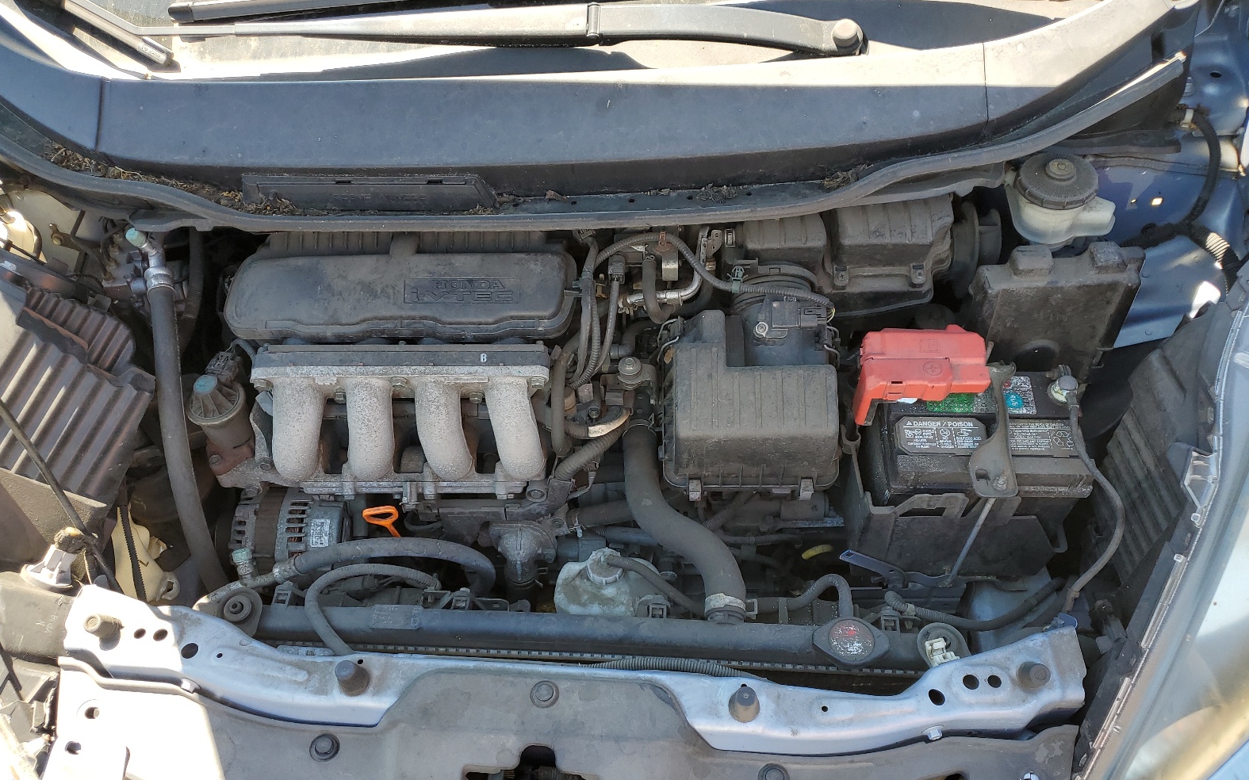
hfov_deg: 66.5
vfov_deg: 44.3
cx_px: 630
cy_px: 472
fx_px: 953
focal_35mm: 28
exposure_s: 1/385
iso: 50
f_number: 1.5
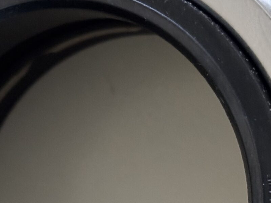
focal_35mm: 167
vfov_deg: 8.8
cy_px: 229
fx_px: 1308
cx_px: 65
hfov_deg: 11.8
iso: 250
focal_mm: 5.96
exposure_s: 1/40
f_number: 1.6
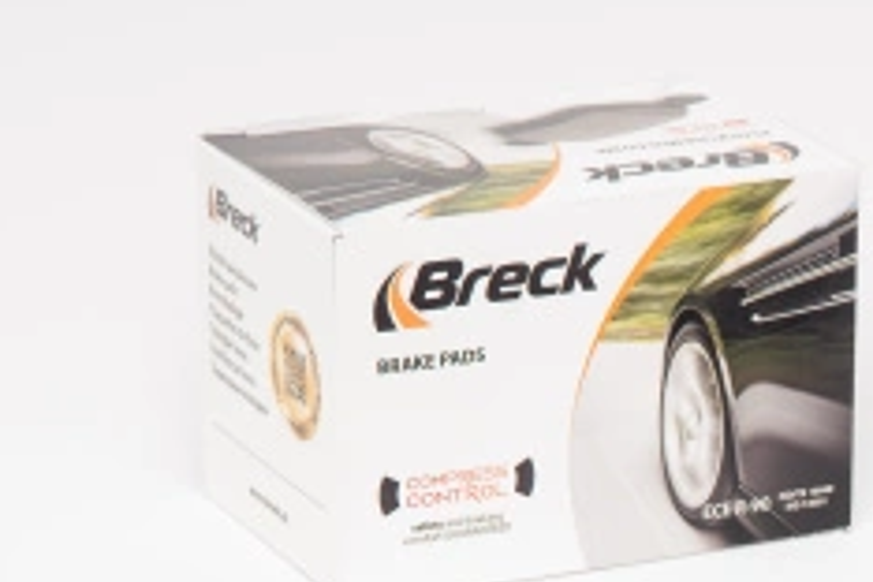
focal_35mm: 231
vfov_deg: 5.9
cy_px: 739
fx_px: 5601
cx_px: 1007
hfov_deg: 8.8
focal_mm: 60
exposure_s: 1/200
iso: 100
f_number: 9.5
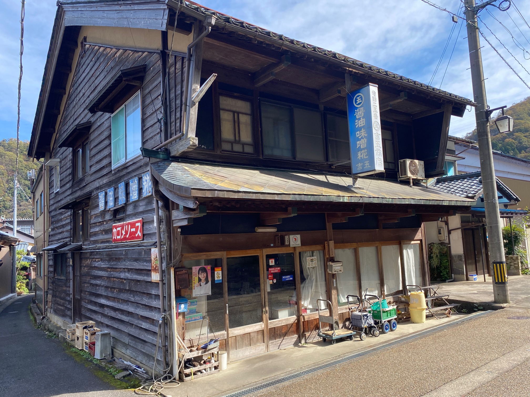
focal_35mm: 26
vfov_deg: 53.1
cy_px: 198
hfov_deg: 67.3
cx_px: 265
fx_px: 398
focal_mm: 4.25
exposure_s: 1/706
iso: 32
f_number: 1.8
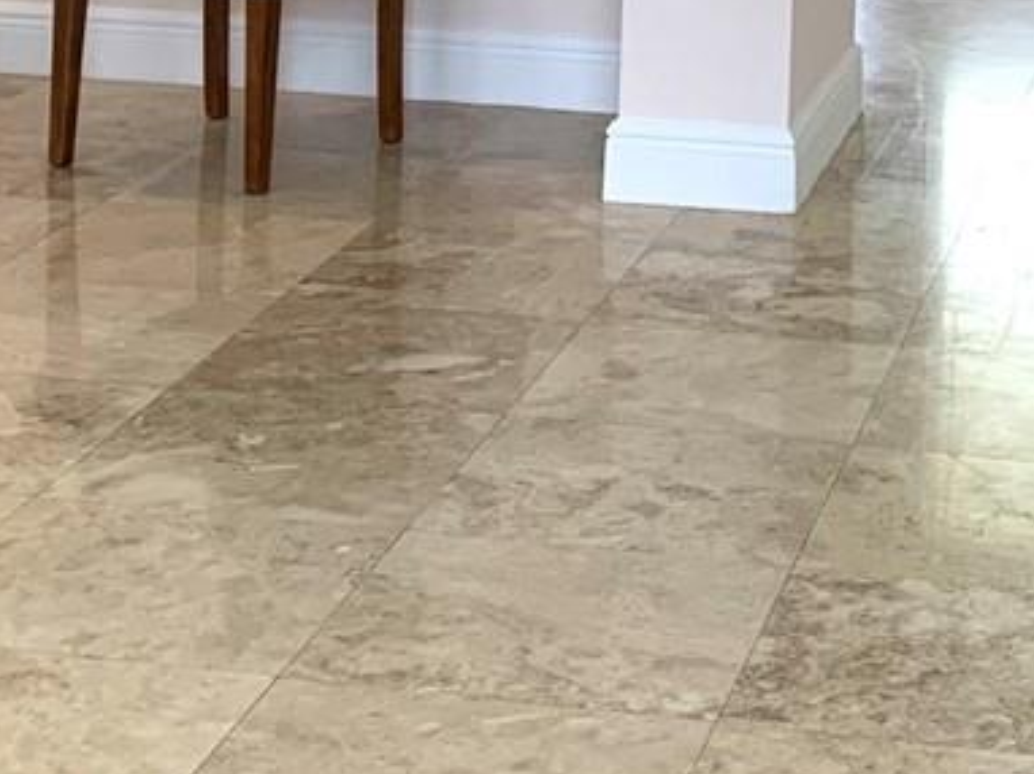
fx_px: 3254
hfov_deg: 18.0
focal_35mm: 109
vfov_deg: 13.0
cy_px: -295
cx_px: 709
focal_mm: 4.25
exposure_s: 1/76
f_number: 1.8
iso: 100
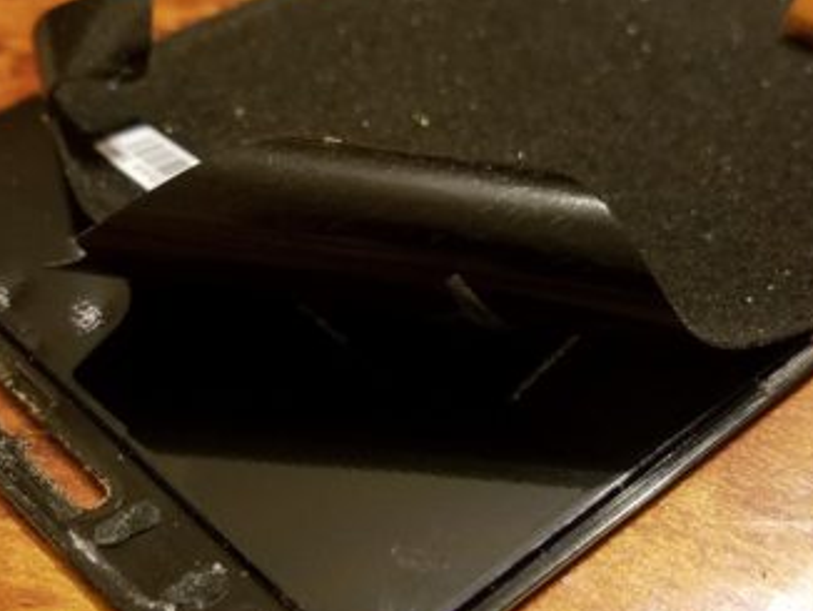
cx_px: 372
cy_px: 369
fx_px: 1199
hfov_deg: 37.4
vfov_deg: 28.5
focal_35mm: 51
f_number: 1.7
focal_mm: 4.2
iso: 200
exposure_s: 1/14
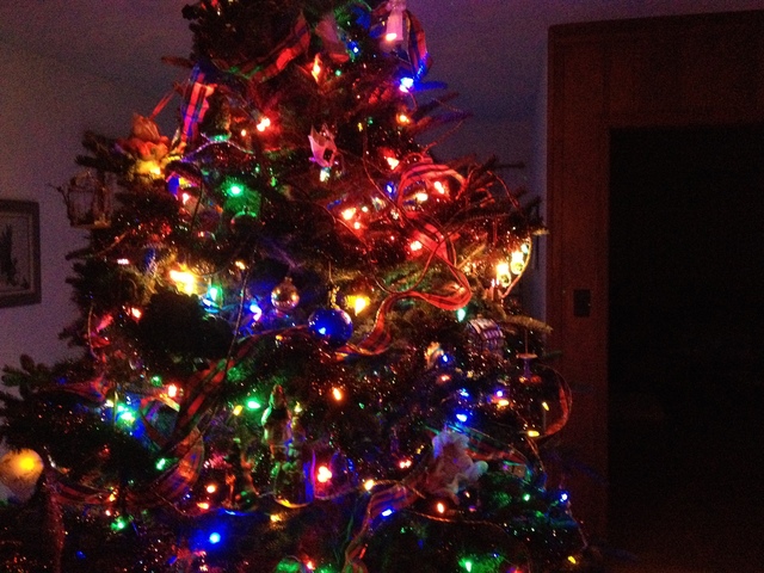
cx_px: 382
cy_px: 286
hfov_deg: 52.6
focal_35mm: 35
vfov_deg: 40.7
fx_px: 772
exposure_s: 1/15
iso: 800
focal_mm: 4.28
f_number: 2.4
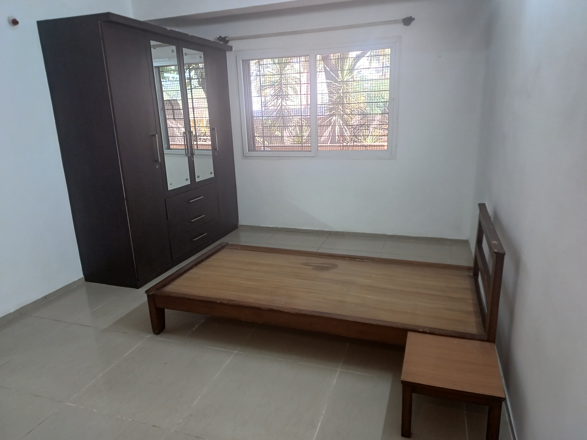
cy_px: 220
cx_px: 294
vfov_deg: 58.9
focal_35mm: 23
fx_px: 390
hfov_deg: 73.9
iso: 100
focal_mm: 5.06
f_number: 1.8
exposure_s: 1/50
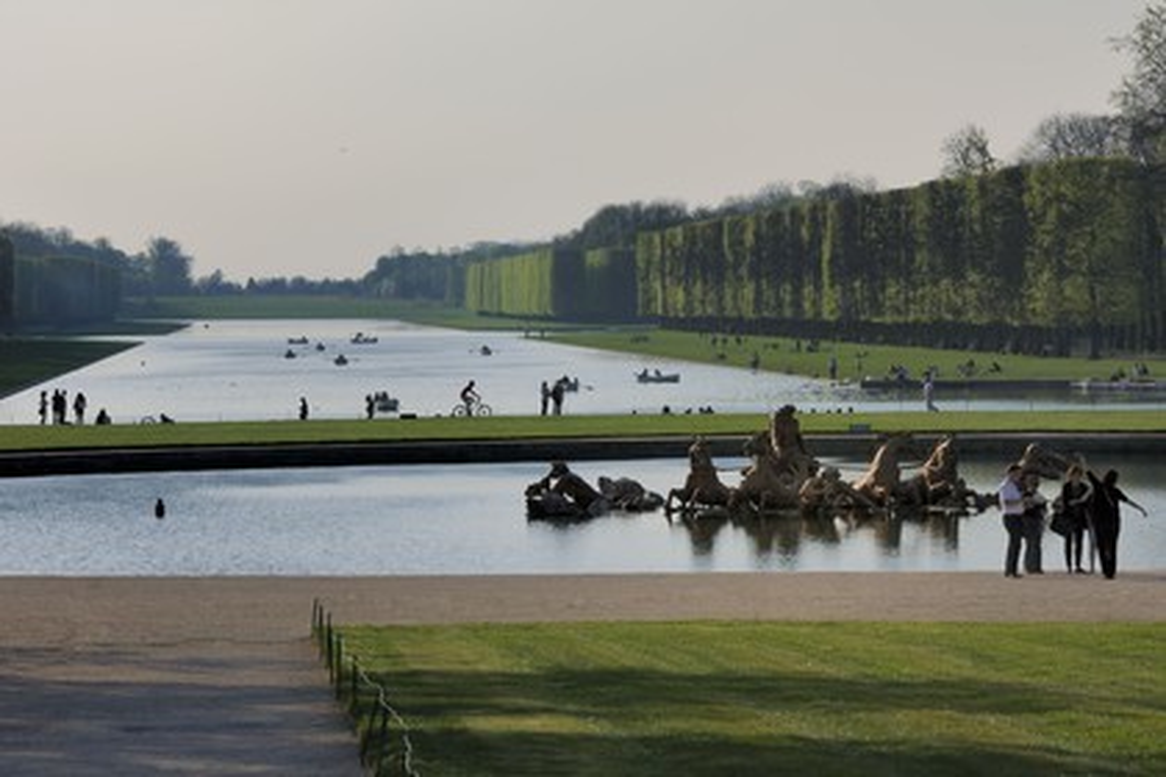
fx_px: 4858
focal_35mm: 150
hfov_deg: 13.7
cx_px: 583
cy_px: 388
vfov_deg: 9.1
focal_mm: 150
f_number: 13
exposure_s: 1/160
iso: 100
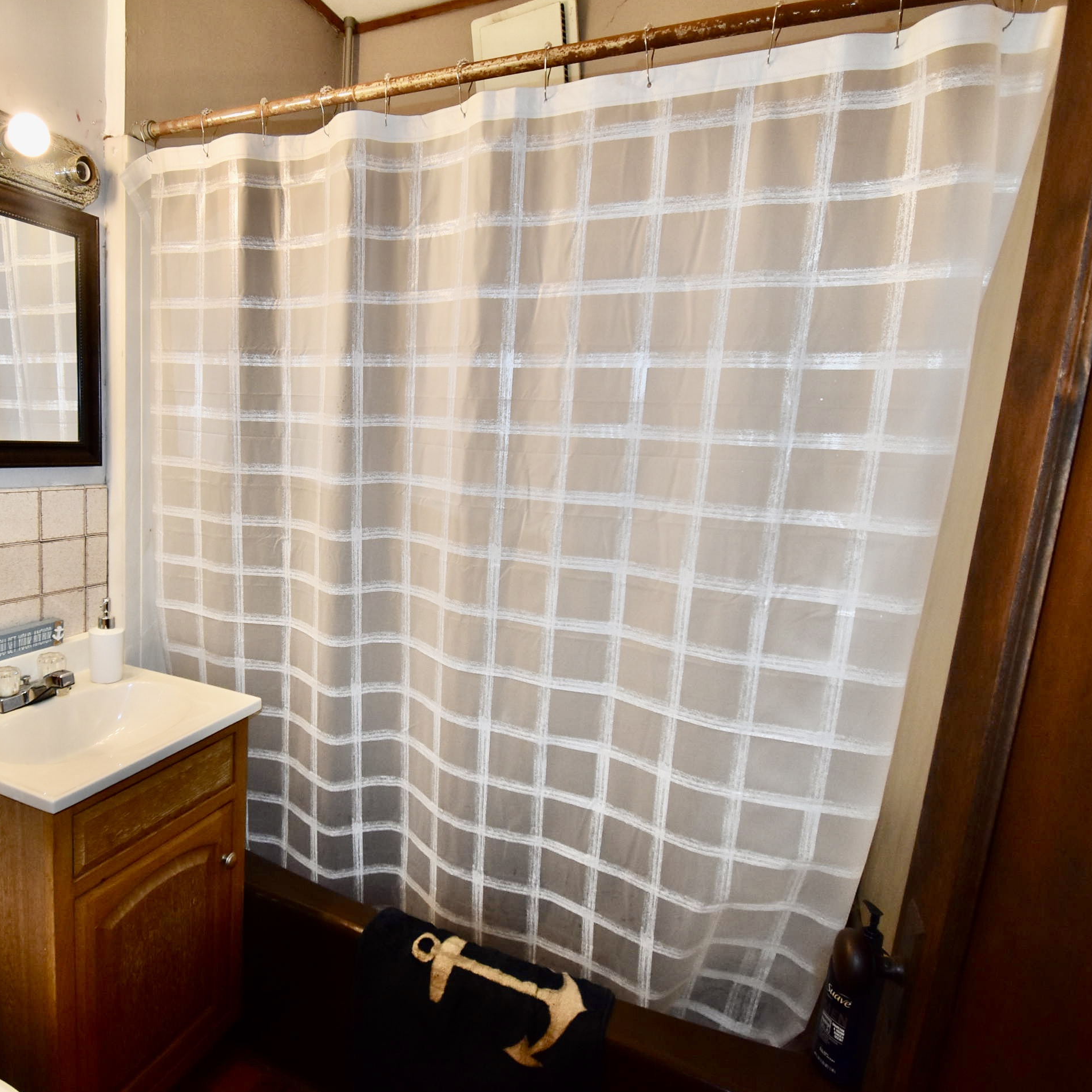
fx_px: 714
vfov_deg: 74.8
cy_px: 560
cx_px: 377
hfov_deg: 72.9
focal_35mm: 20
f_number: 4.5
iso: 800
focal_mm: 10
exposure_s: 1/160
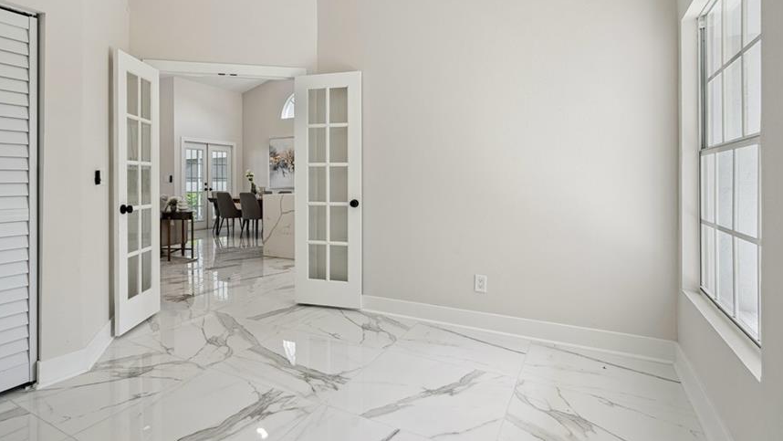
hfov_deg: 85.9
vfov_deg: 55.5
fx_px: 415
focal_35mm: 20
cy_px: 176
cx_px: 328
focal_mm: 16
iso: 200
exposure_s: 1/40
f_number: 8
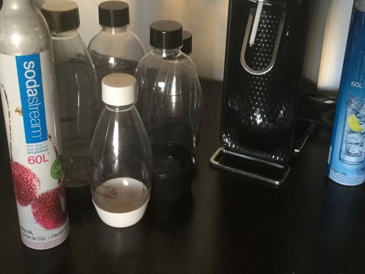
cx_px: 201
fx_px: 559
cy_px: 94
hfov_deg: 36.1
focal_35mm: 53
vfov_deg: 27.4
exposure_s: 1/20
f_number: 2.4
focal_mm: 3.3
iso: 200
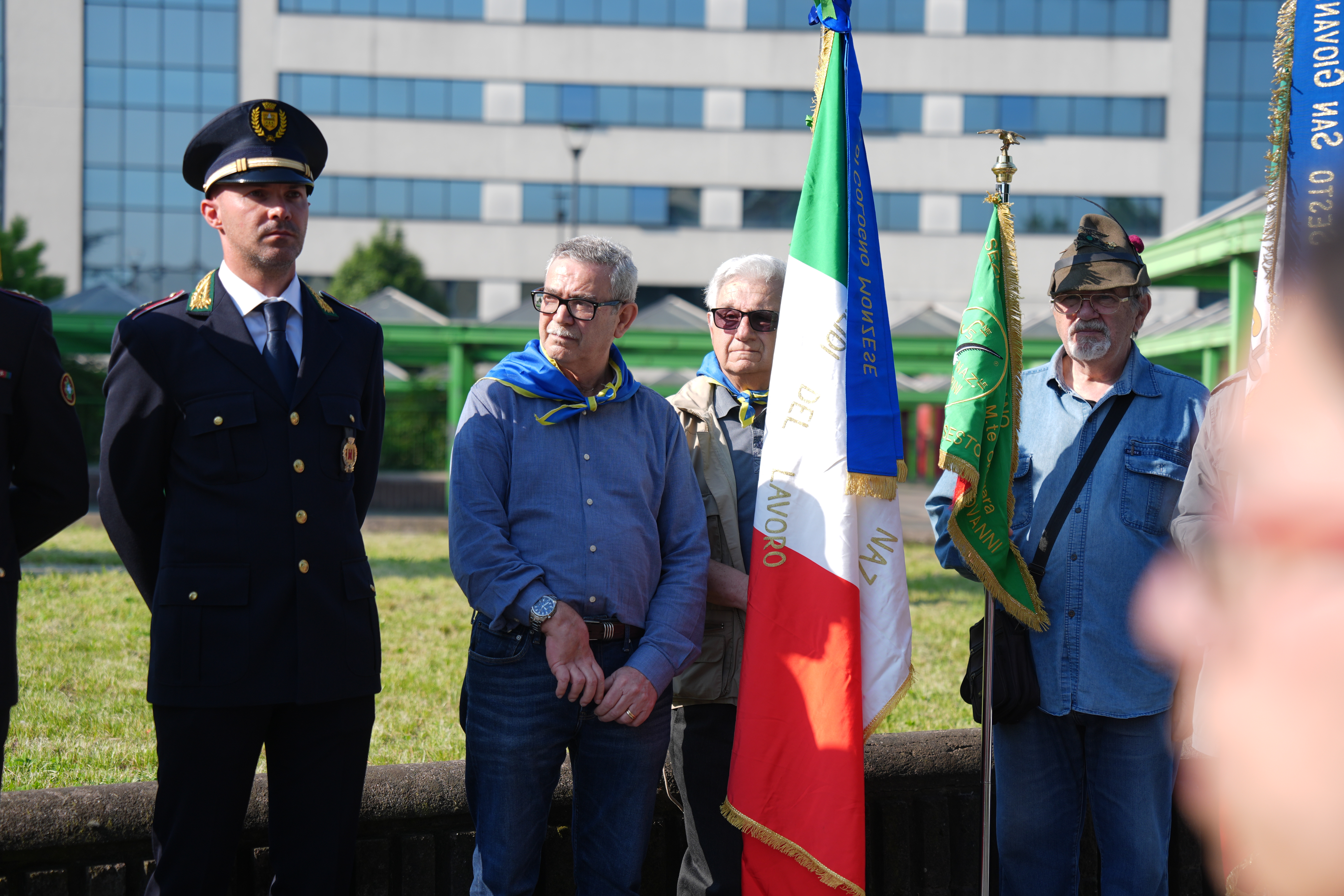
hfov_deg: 28.8
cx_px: 672
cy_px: 448
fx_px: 2613
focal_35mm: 70
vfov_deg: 19.5
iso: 160
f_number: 2.8
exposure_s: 1/1600
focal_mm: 70
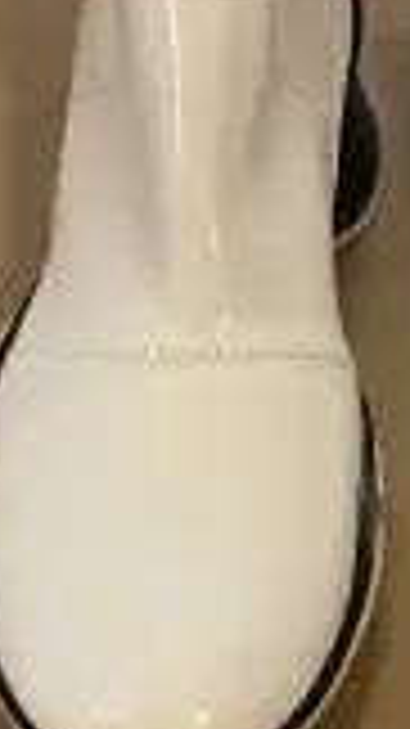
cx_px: 351
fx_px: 1354
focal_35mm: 70
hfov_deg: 17.0
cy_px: 441
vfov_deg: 30.1
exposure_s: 1/50
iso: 320
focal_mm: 4.2
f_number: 1.6
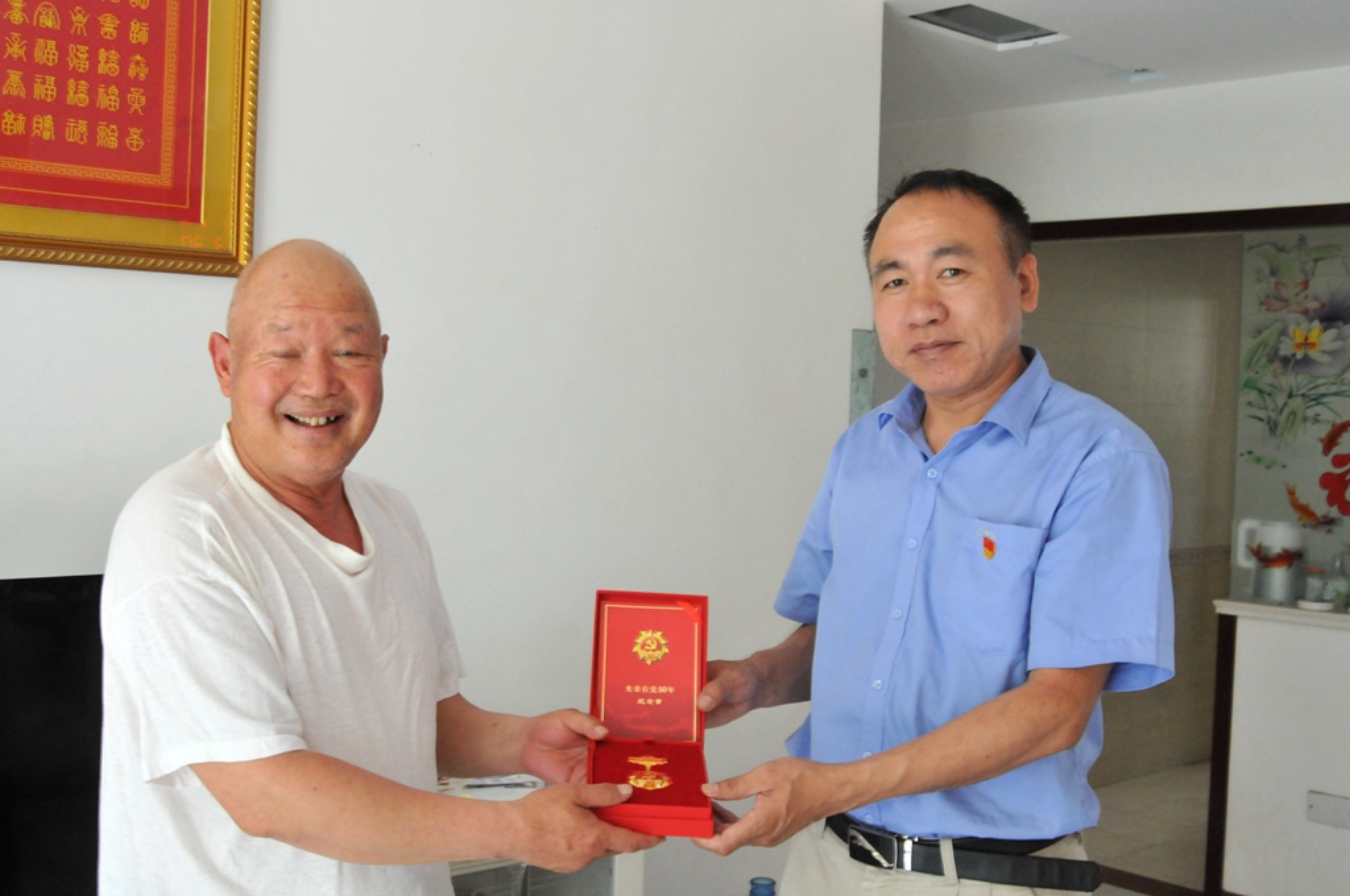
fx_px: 1573
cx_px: 675
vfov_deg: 31.8
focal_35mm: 42
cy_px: 448
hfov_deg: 46.5
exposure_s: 1/20
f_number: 7.1
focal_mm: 28
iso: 1600
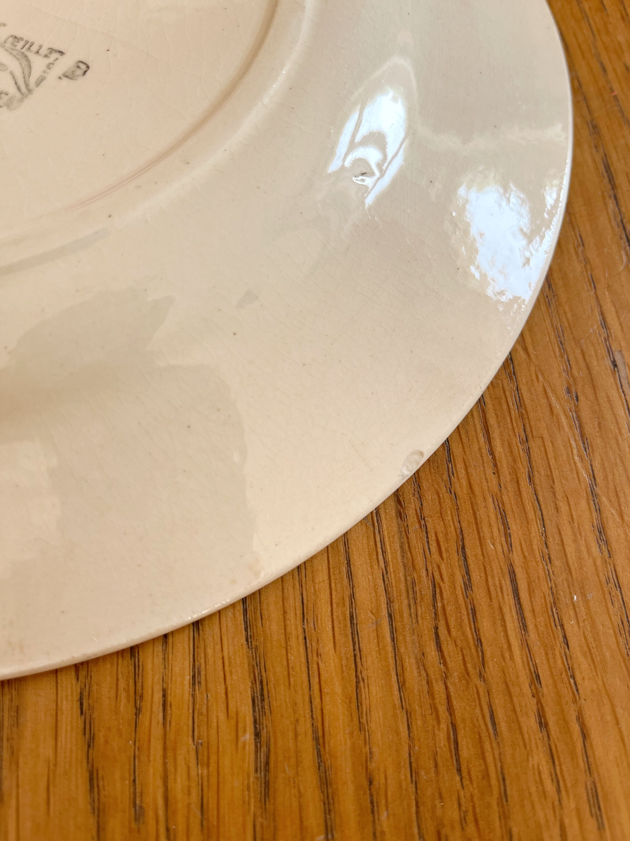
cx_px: 315
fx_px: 631
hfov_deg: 53.1
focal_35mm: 26
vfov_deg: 67.3
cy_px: 420
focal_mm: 5.1
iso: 64
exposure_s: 1/121
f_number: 1.6
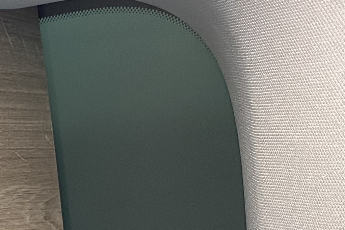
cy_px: 400
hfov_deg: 17.5
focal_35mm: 104
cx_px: -181
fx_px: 997
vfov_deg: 12.2
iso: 125
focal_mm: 4.25
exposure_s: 1/68
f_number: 1.8
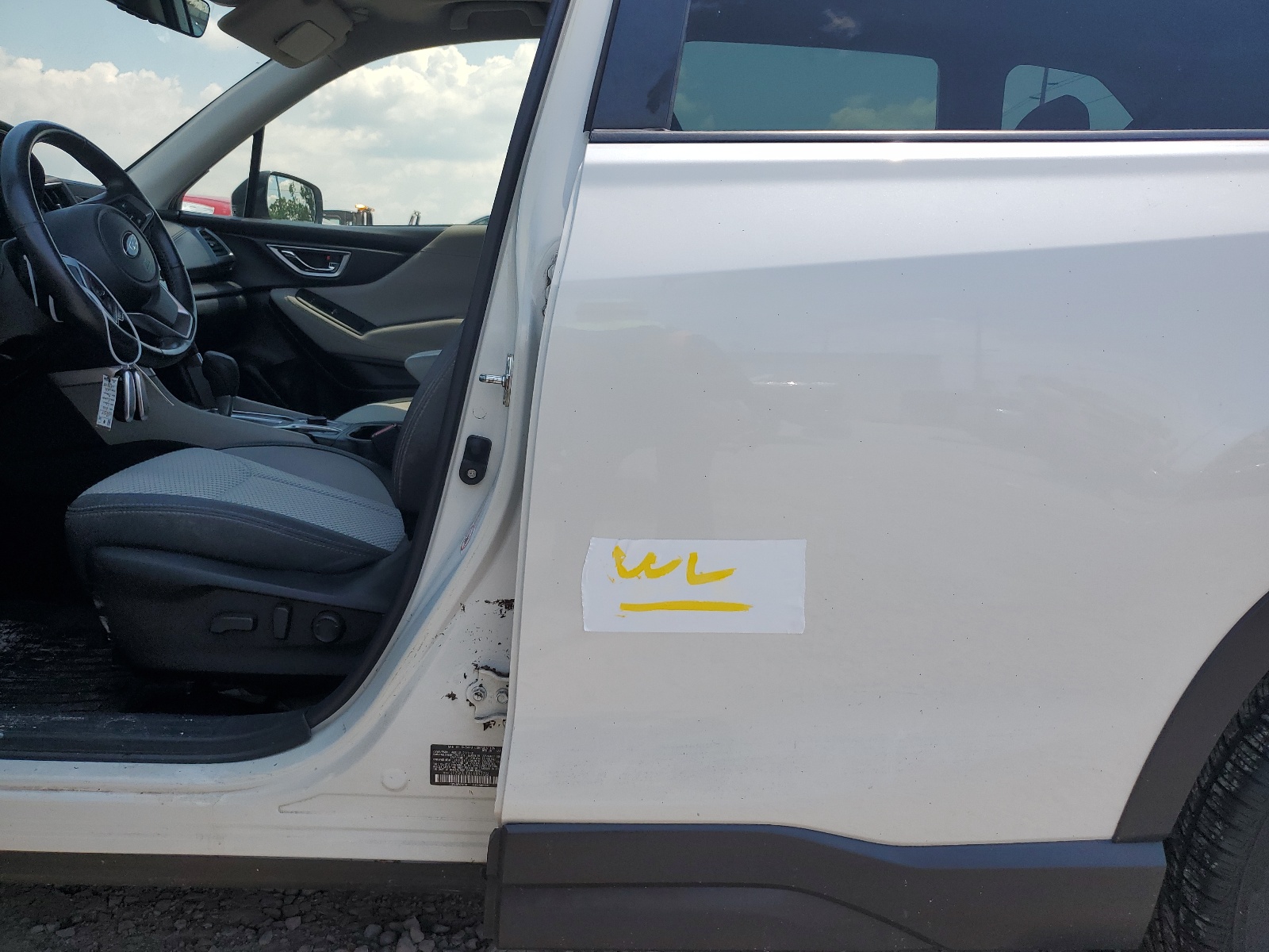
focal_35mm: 26
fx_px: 953
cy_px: 476
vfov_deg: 53.1
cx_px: 634
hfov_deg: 67.3
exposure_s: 1/2500
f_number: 1.5
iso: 50
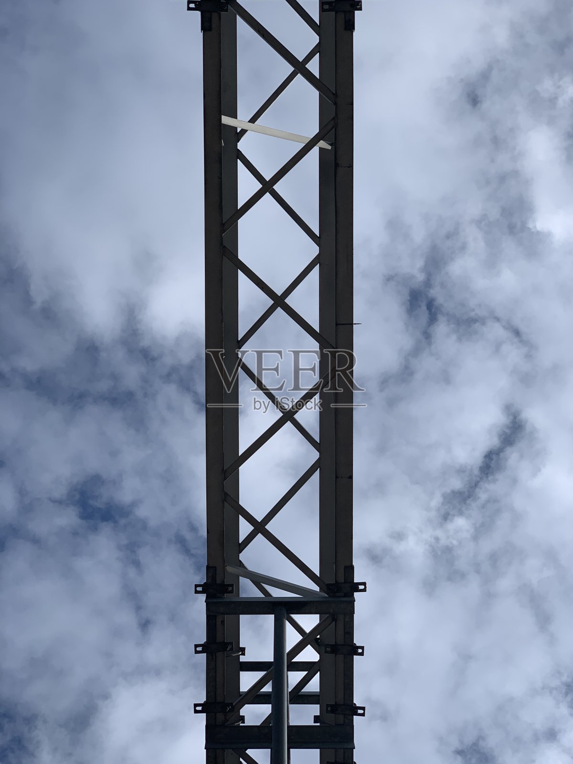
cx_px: 286
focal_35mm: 52
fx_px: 1148
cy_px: 382
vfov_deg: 36.8
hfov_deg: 28.0
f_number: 2.4
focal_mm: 6
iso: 16
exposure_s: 1/2398
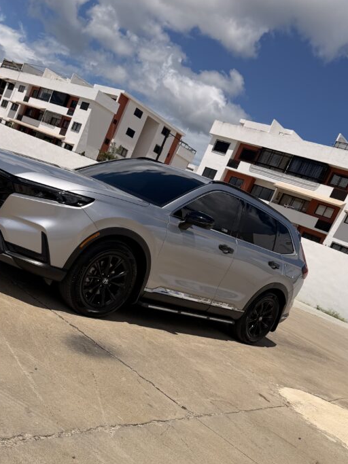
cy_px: 296
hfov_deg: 39.3
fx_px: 483
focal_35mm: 36
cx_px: 121
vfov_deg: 50.7
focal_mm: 6.76
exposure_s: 1/14286
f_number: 1.78
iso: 80
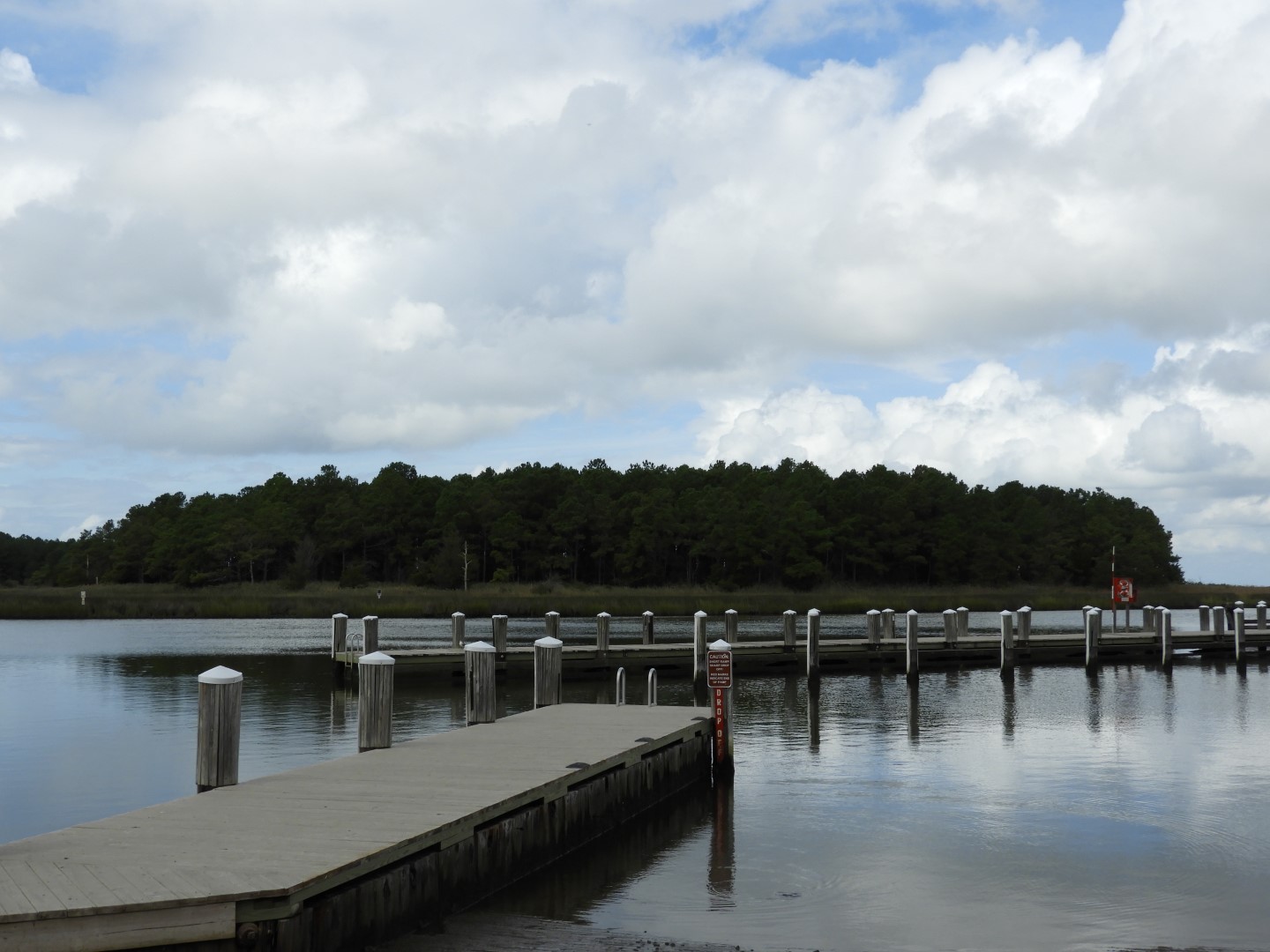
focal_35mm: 40
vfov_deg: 36.0
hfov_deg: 46.8
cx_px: 635
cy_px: 476
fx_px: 1468
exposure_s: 1/1600
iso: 100
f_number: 3.8
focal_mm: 7.2
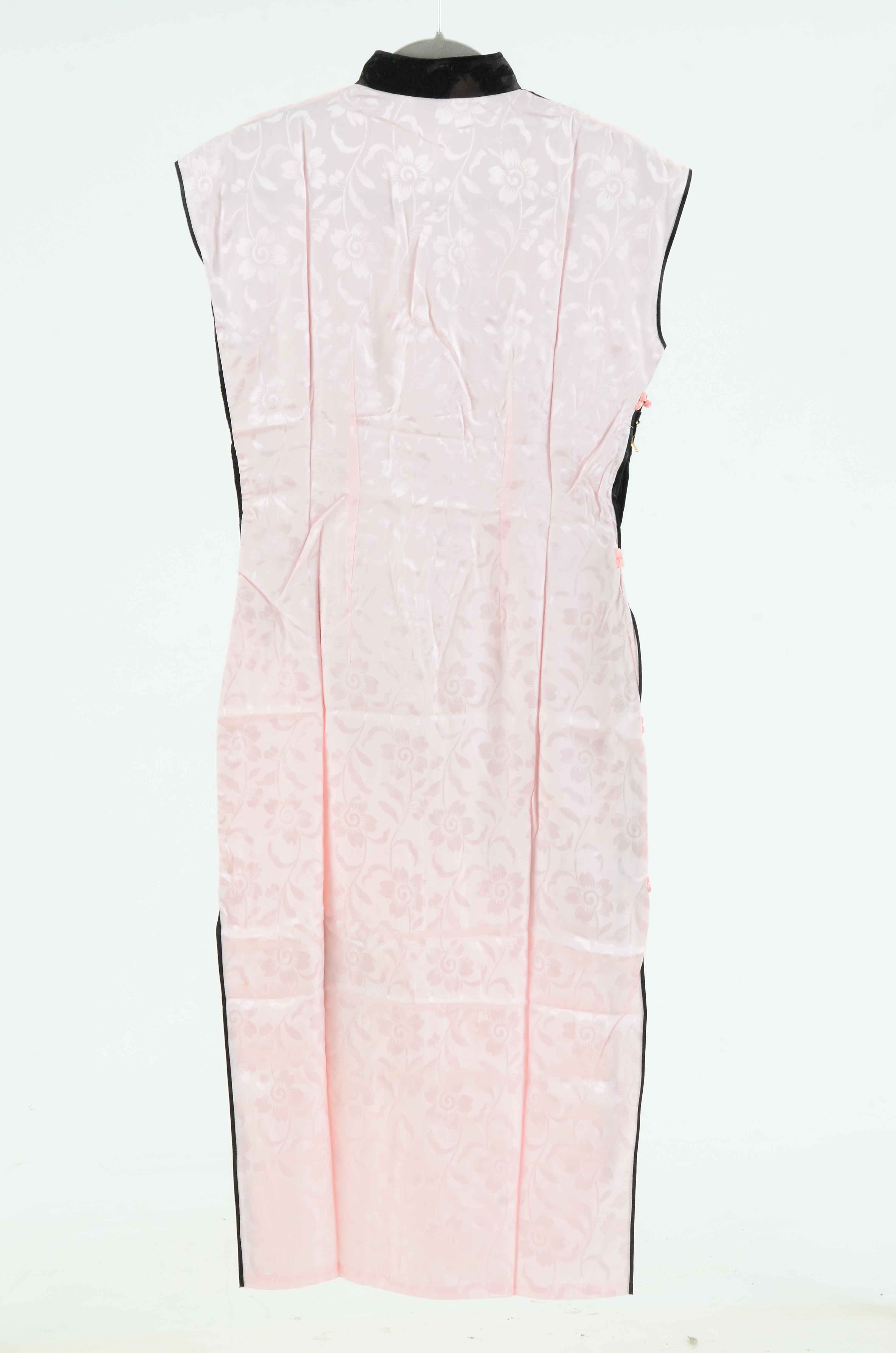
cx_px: 448
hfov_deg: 14.6
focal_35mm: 93
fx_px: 3487
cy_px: 676
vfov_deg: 22.0
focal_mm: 62
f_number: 13
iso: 400
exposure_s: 1/80
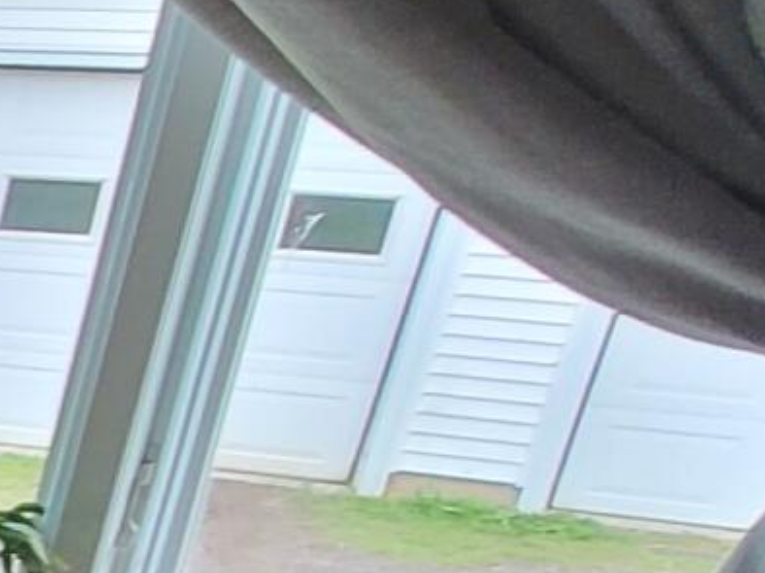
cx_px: -1528
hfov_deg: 11.4
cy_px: 822
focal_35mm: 99
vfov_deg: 14.1
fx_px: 2187
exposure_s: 1/120
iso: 80
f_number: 2.2
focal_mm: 1.74
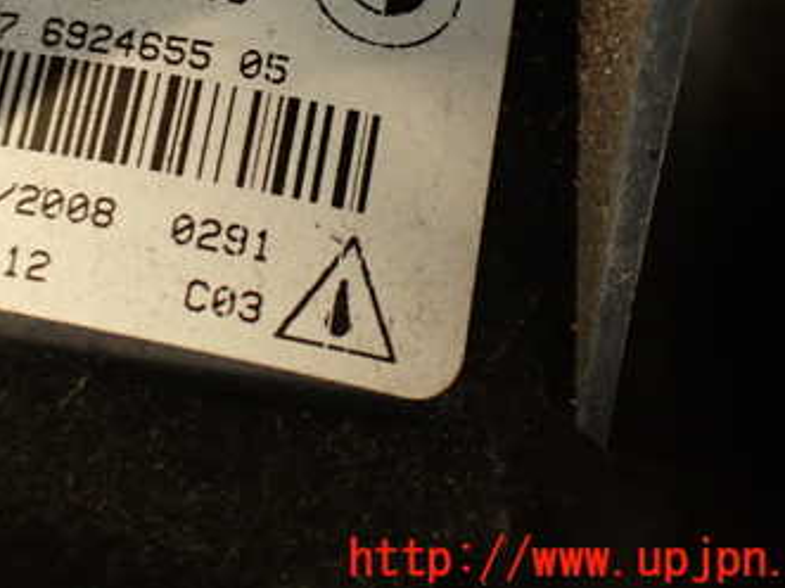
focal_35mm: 58
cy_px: 57
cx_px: 173
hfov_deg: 32.5
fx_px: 1315
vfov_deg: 24.5
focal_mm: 5.79
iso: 200
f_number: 2.4
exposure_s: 1/30
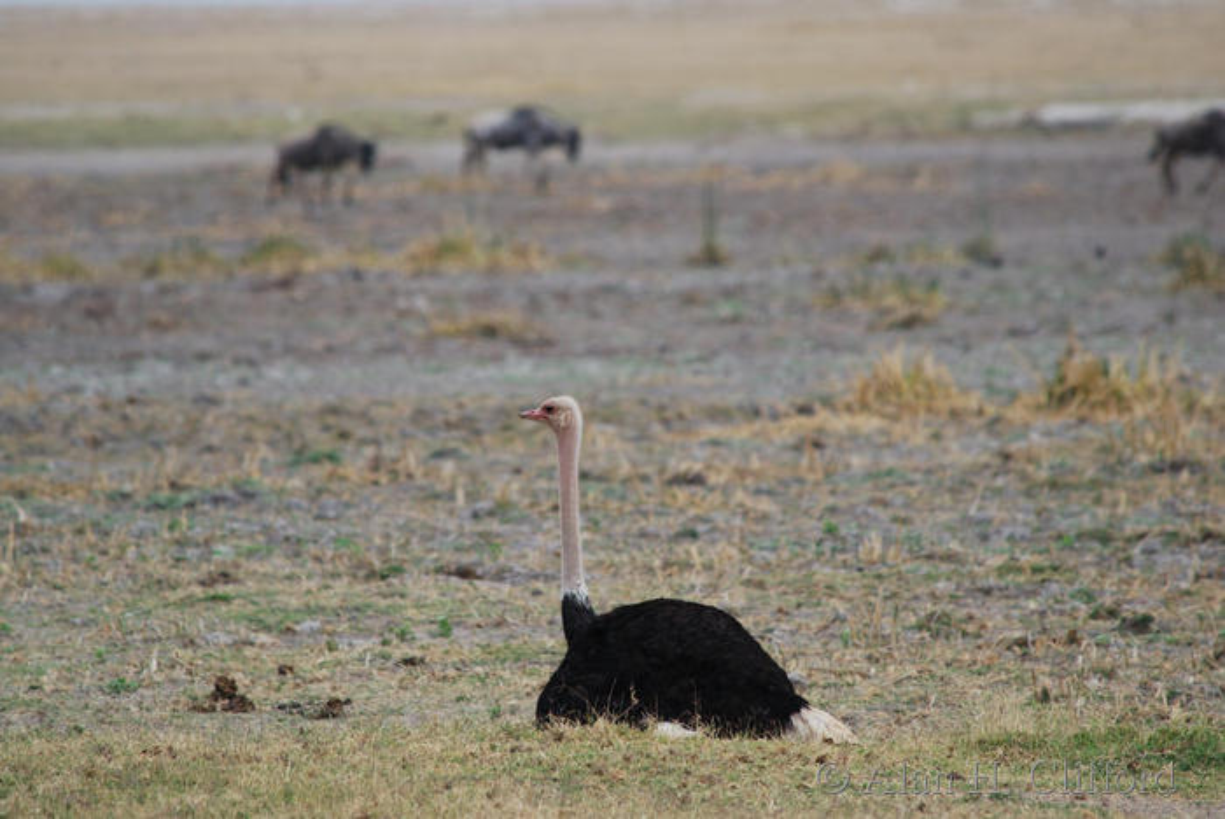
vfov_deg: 2.3
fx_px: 20433
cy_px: 410
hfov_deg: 3.4
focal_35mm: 600
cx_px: 612
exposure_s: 1/400
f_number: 5.6
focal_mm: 400
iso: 100
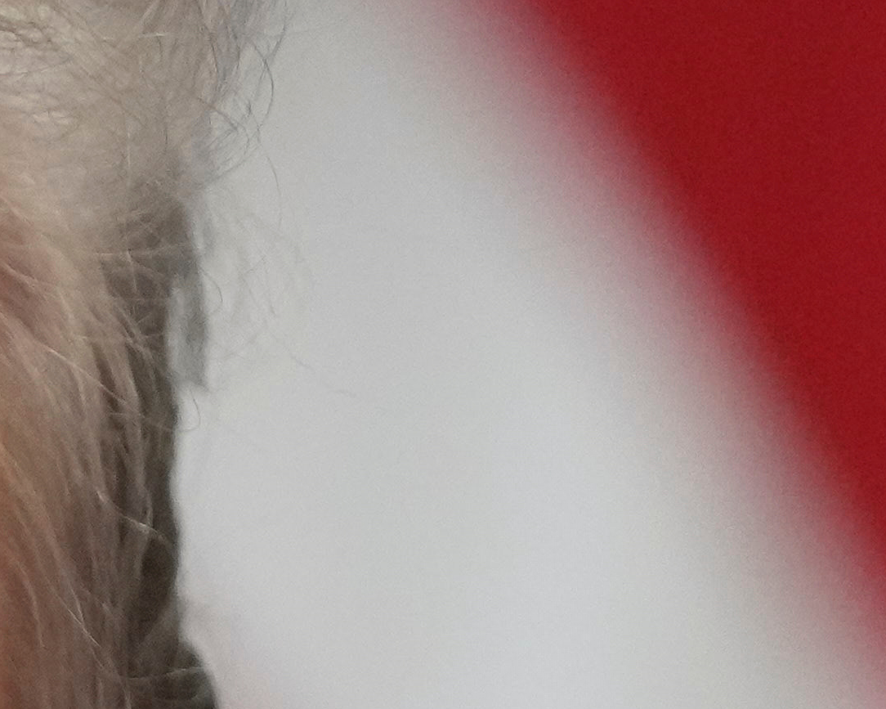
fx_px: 31883
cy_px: 1052
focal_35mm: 1216
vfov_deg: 1.3
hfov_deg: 1.6
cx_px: -1149
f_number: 2.8
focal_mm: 167
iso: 5000
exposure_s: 1/400
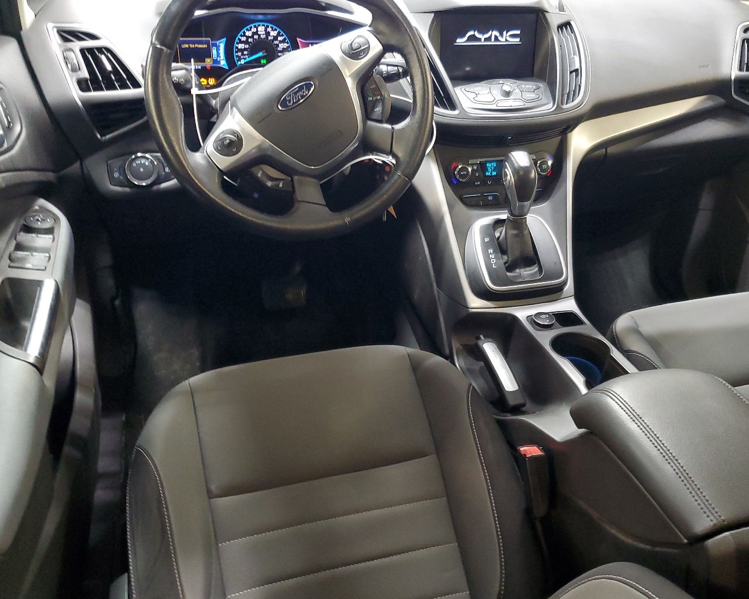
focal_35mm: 32
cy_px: 295
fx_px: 709
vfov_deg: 45.8
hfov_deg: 55.5
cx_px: 428
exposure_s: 1/24
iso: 287
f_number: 1.5
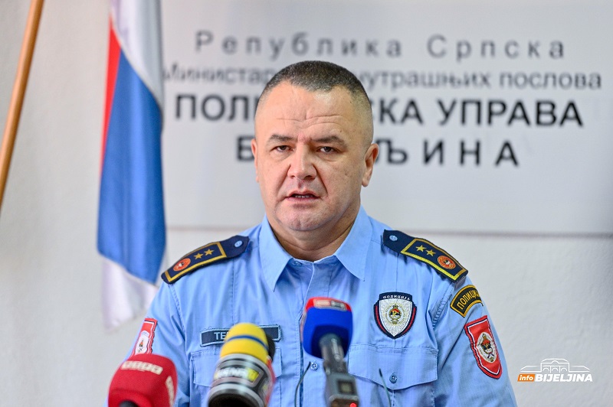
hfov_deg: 10.3
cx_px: 306
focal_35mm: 200
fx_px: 3403
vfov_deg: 6.9
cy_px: 204
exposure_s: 1/400
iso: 2000
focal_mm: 200
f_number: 2.8
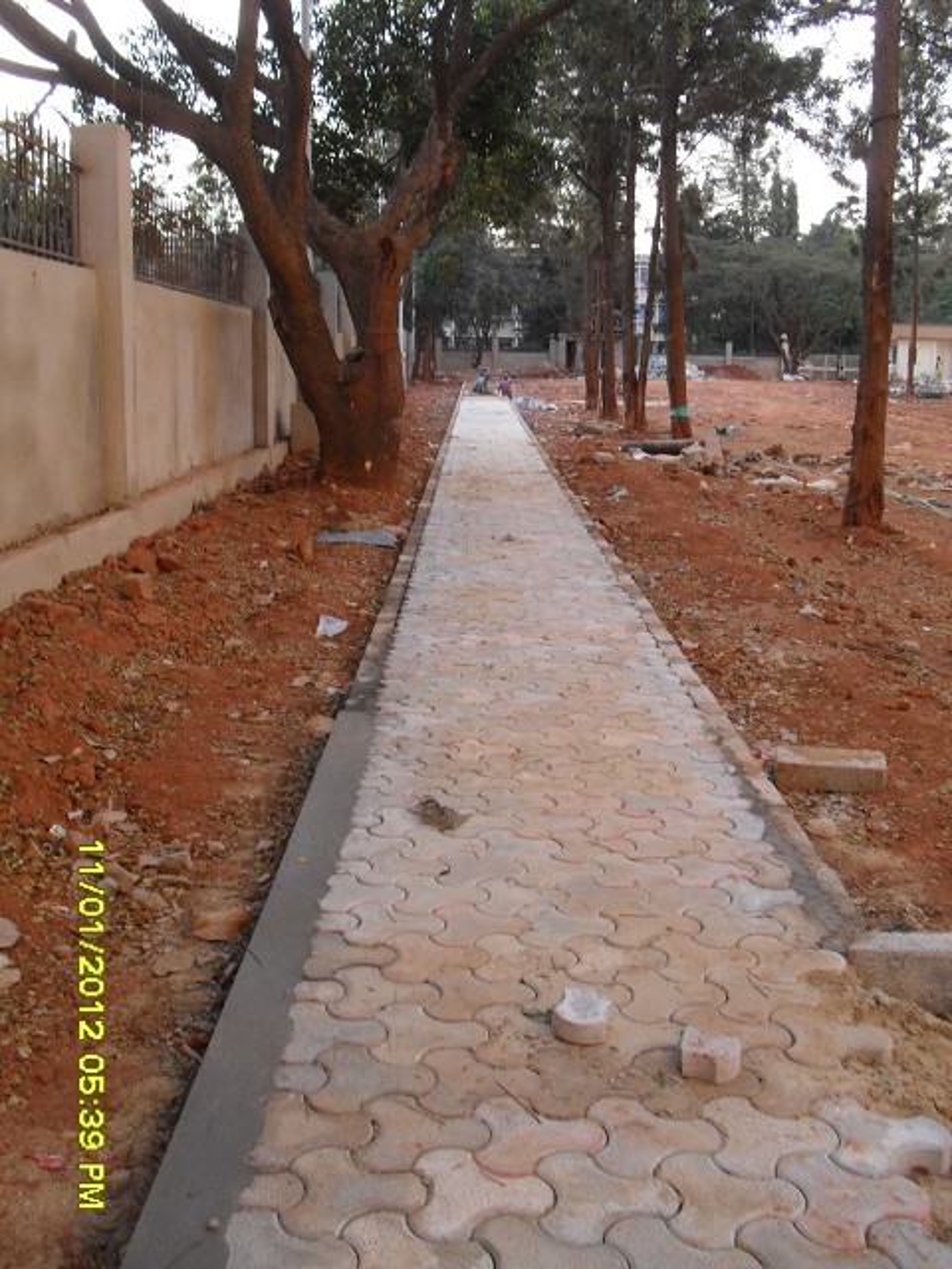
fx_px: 1283
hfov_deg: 40.7
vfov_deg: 52.6
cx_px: 476
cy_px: 634
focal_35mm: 35
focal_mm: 6.3
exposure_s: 1/45
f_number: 3.2
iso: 80
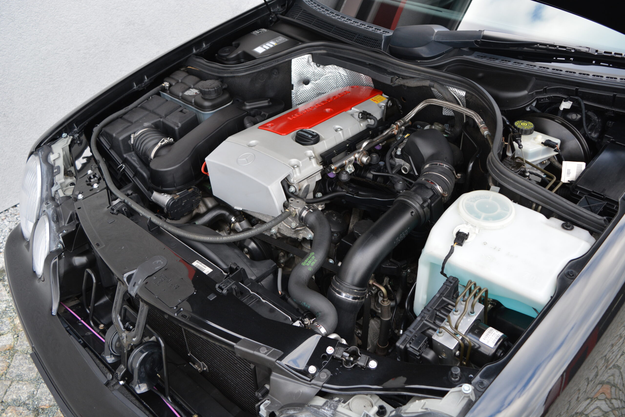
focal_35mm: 33
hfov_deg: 57.2
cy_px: 208
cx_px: 312
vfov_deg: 40.0
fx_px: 573
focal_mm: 22
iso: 400
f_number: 5
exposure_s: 1/100
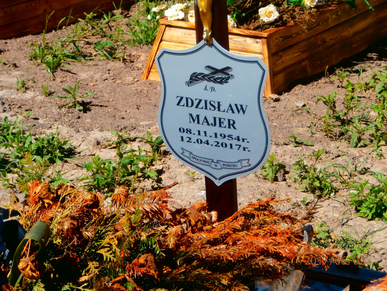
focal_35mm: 110
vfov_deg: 13.5
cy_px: 146
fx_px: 1230
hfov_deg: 17.9
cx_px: 194
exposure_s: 1/500
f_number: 5.4
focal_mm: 19.54
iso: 100
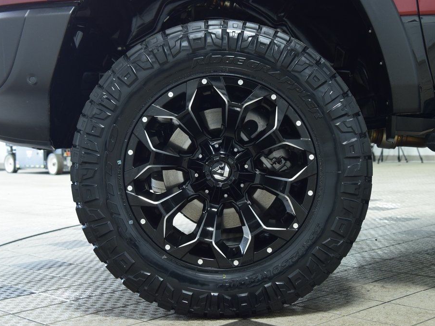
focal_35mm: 59
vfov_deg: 24.8
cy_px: 164
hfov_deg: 32.7
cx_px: 227
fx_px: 742
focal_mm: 36
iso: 1250
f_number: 6.3
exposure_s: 1/15
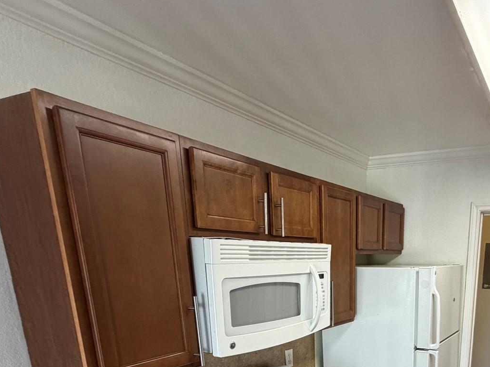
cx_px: 381
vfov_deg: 43.4
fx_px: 396
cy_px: 358
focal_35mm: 28
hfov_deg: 59.3
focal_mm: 2.22
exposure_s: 1/120
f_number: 2.2
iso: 250
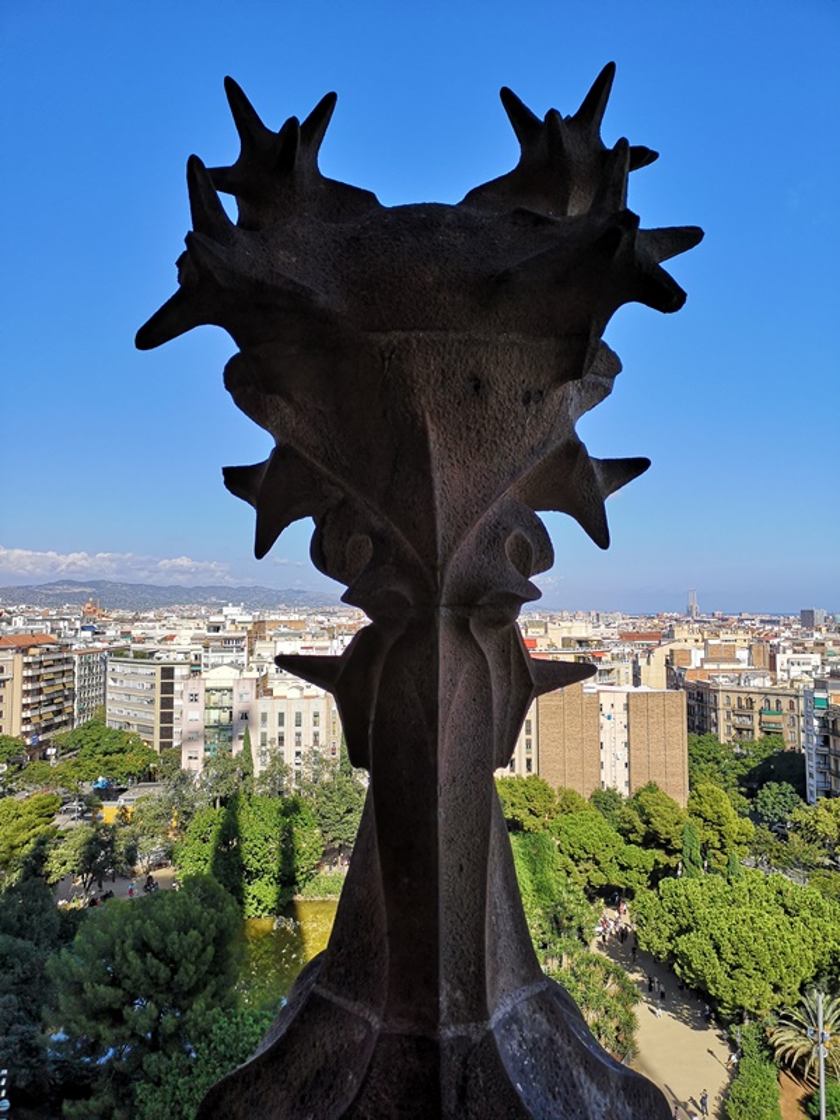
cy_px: 560
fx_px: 874
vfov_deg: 65.3
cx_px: 420
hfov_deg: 51.4
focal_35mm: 27
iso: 50
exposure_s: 1/2288
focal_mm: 3.95
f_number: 1.8
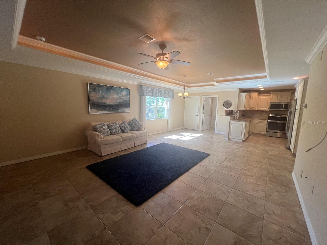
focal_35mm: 13
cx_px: 164
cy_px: 122
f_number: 1.8
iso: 100
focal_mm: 1.57
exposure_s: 1/120
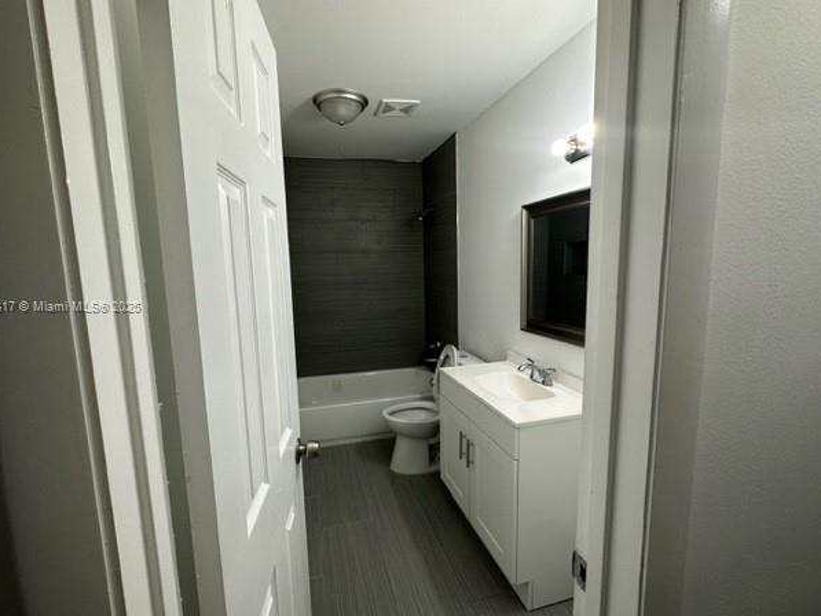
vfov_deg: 81.8
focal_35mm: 15
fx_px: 356
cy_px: 308
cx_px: 389
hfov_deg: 98.1
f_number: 2.2
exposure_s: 1/120
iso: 100
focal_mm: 2.22
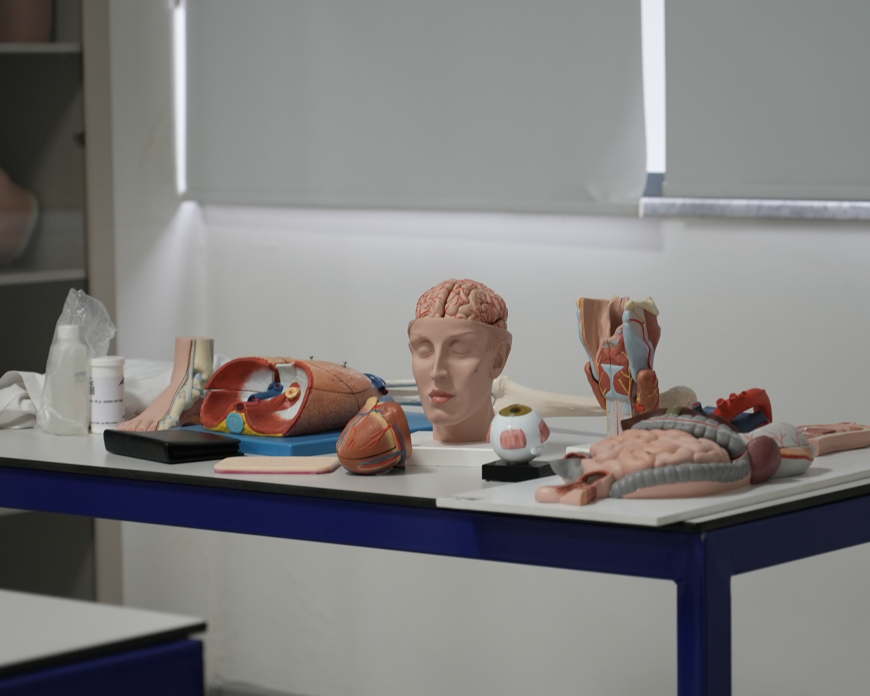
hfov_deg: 16.3
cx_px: 417
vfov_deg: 13.1
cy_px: 351
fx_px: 3038
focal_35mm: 118
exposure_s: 1/100
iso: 1000
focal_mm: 104
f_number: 4
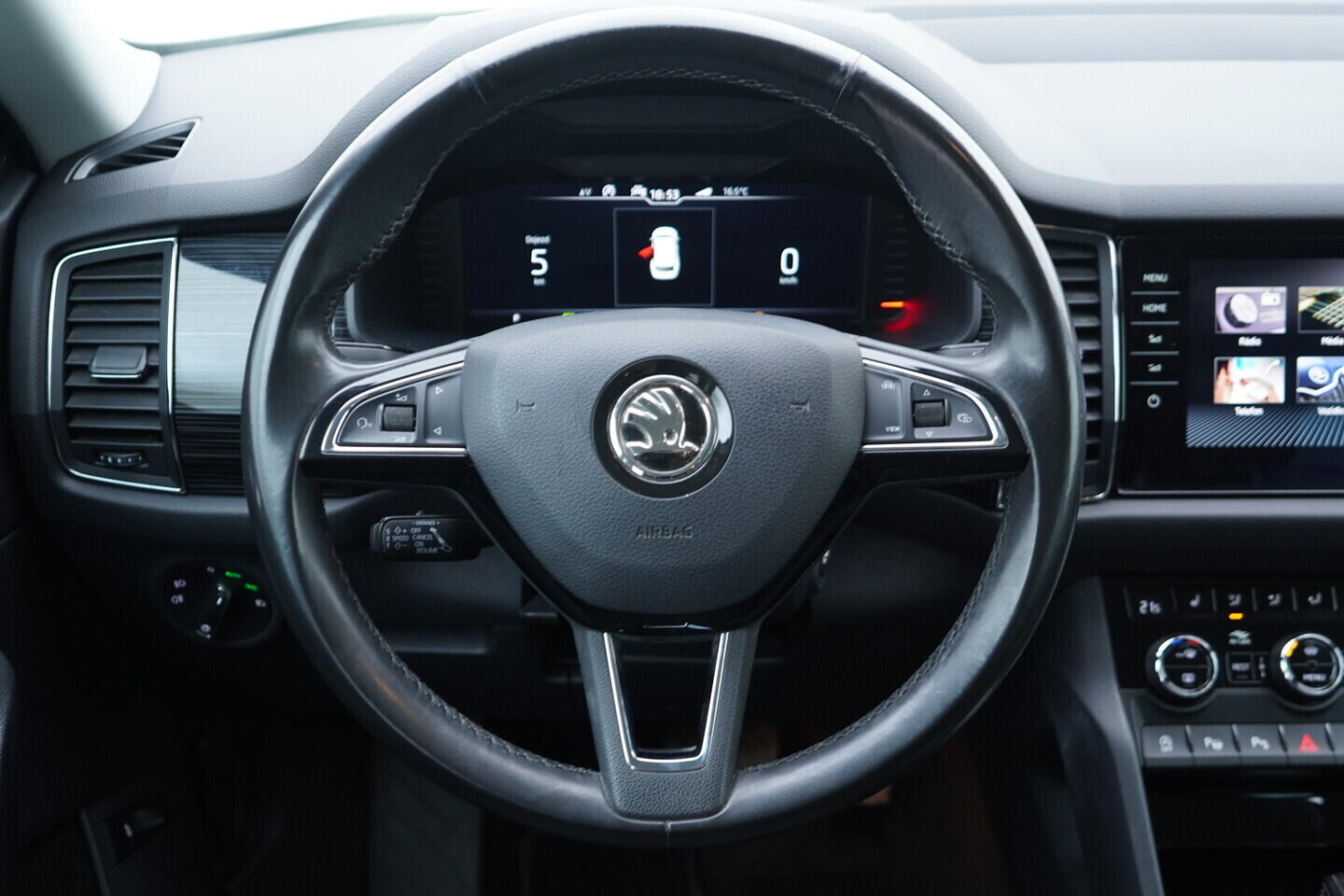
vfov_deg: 36.9
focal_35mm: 36
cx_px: 672
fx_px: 1344
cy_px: 448
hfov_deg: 53.1
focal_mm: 24
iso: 400
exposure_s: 1/40
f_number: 2.8
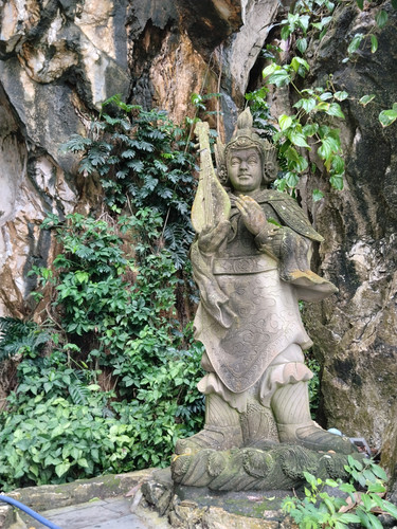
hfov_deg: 48.2
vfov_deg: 61.7
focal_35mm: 29
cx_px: 198
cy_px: 264
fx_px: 443
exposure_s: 1/33.3
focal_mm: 4.22
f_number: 1.8
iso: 125
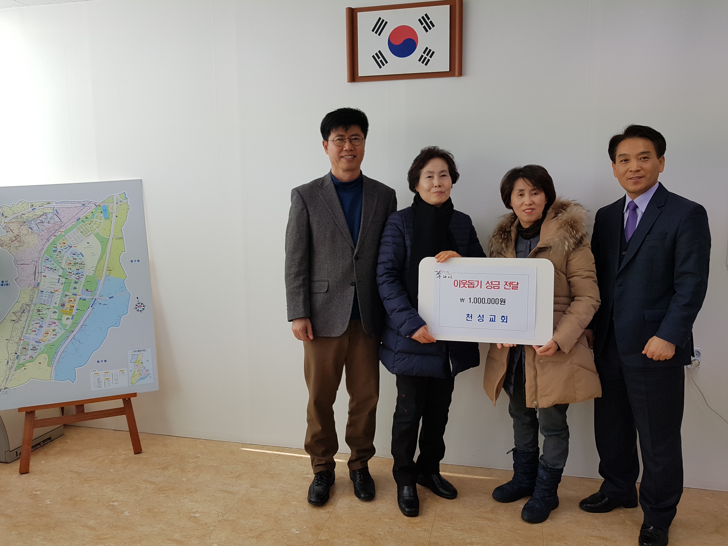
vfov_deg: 53.1
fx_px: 547
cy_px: 273
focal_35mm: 26
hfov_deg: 67.3
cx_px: 364
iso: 50
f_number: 1.7
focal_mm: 4.2
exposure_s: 1/177
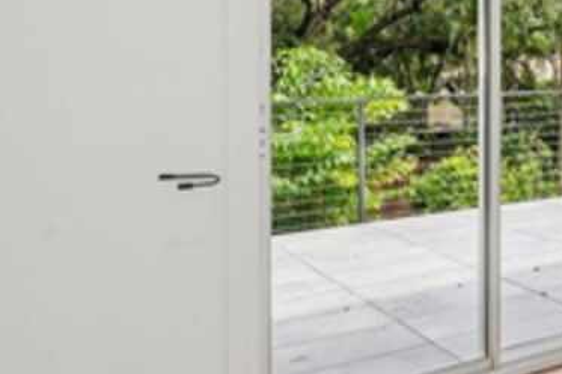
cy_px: 50
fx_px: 749
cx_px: 615
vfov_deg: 27.2
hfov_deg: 35.4
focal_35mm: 48
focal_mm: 14
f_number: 8
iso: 400
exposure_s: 1/80
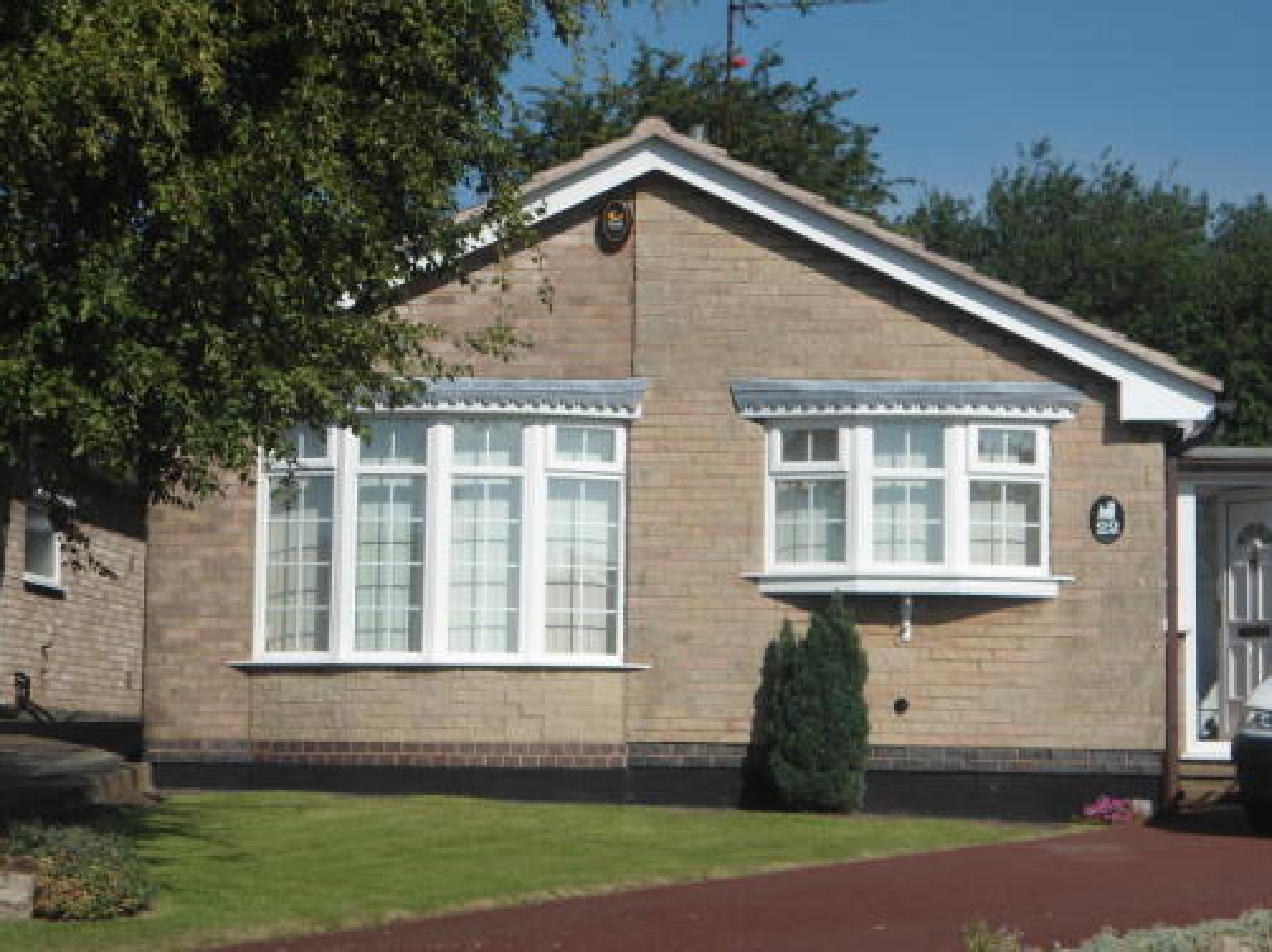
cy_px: 513
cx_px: 655
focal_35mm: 86
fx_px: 3159
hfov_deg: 22.8
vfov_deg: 17.2
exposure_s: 1/800
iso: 80
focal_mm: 13.2
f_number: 4.7
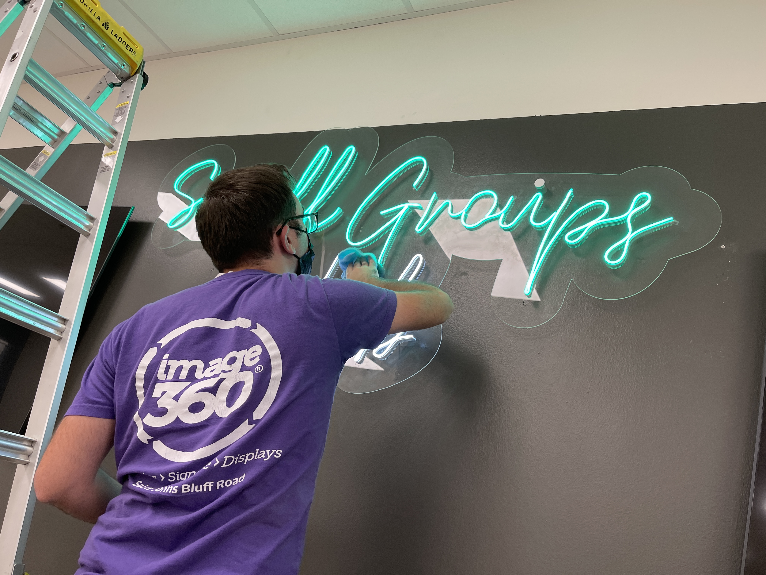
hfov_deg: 67.3
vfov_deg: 53.1
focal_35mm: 26
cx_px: 383
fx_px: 575
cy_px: 288
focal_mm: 5.1
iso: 100
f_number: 1.6
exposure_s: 1/120
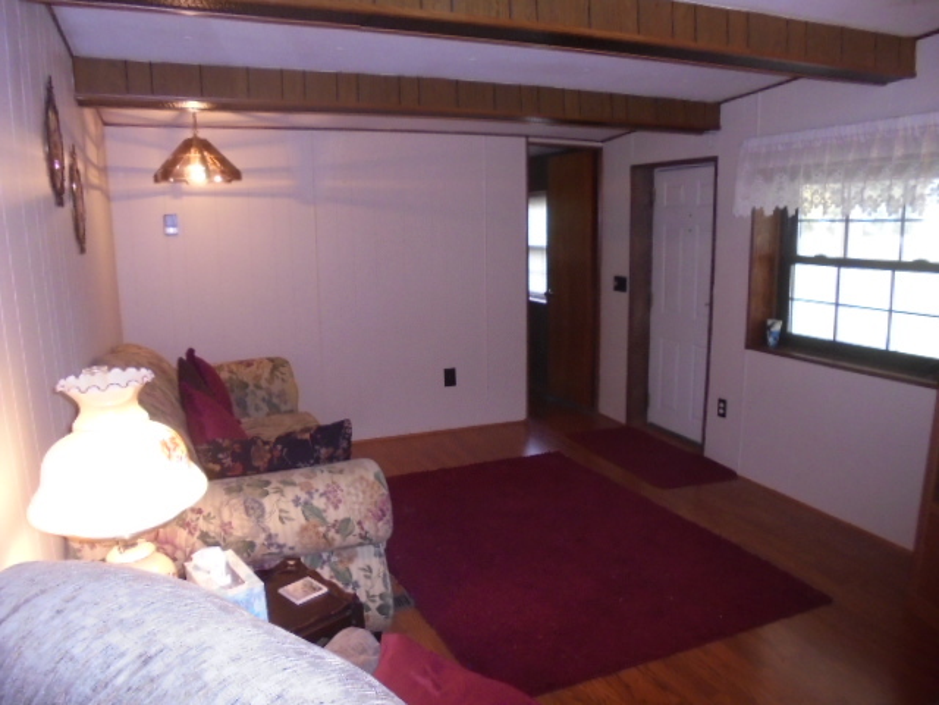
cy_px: 352
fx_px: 705
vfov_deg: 53.1
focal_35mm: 26
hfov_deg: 67.3
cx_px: 470
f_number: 3.5
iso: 400
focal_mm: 4.6
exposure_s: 1/30
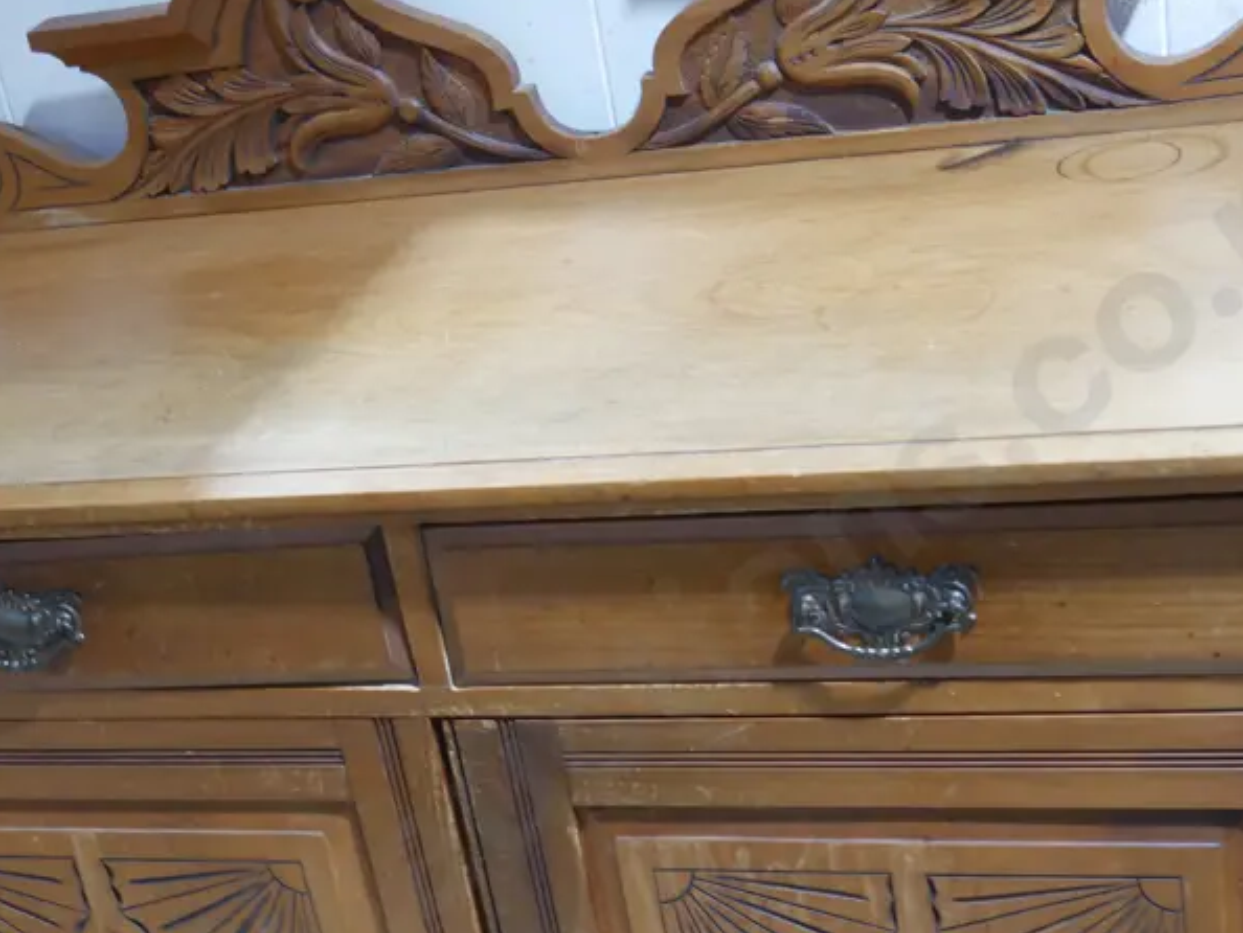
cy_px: 786
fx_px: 2479
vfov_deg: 21.0
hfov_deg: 28.1
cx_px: 525
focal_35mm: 69
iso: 1250
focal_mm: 20
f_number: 4.5
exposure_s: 1/60
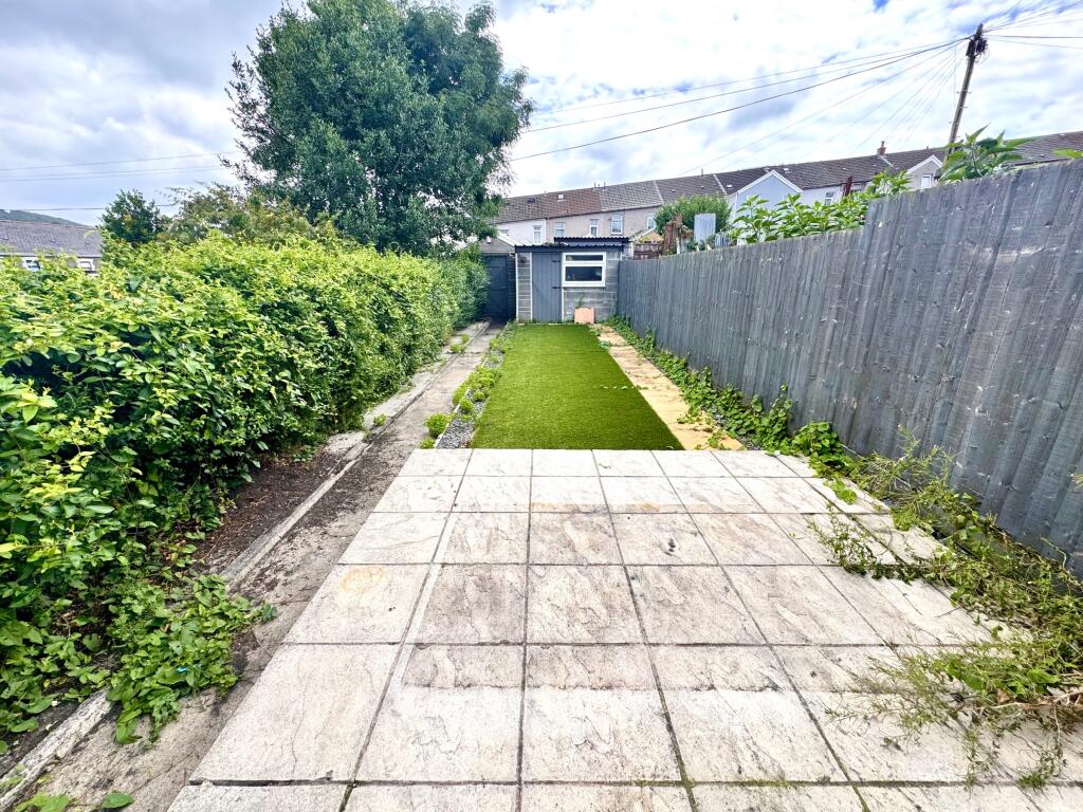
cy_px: 406
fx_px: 438
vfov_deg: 85.7
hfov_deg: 102.1
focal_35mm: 14
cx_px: 542
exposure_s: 1/687
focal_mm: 2.22
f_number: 2.2
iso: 50
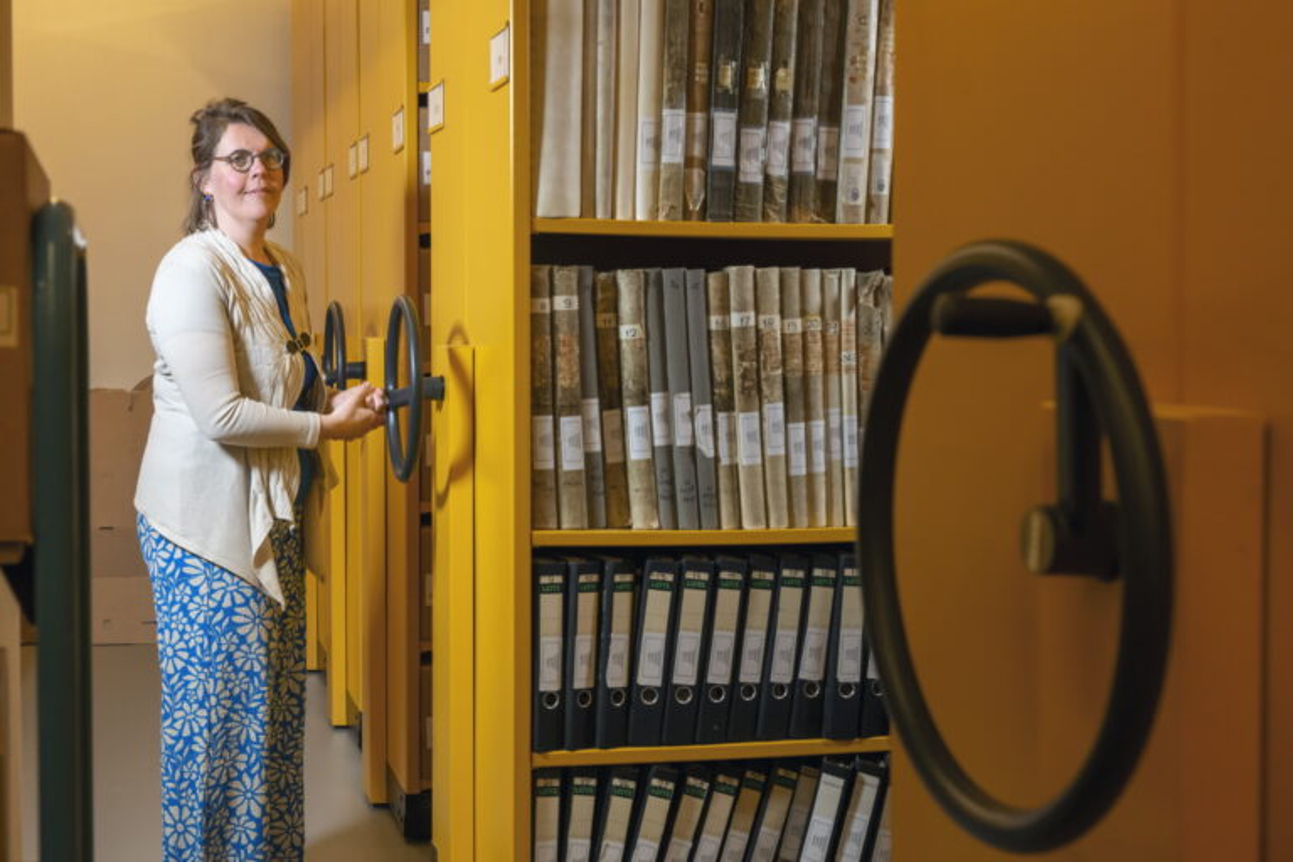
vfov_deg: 29.9
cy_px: 431
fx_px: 1616
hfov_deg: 43.6
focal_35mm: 45
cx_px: 646
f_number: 7.1
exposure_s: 1/160
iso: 2000
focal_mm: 45
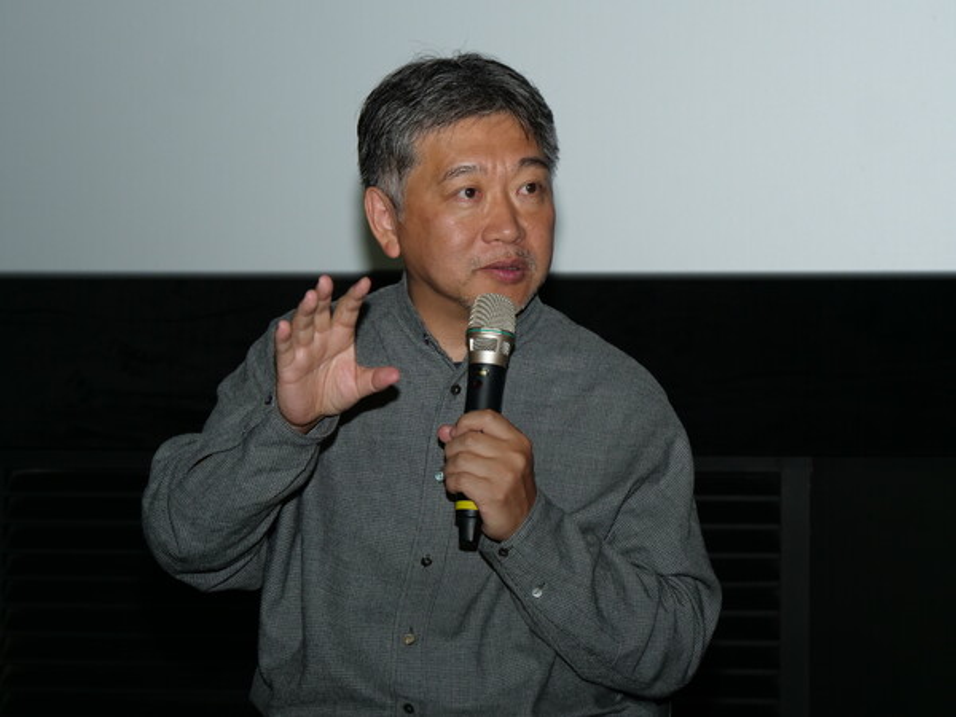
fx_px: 3369
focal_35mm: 122
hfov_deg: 16.1
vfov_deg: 12.1
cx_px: 478
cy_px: 358
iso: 640
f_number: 5.6
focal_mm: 61
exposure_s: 1/80
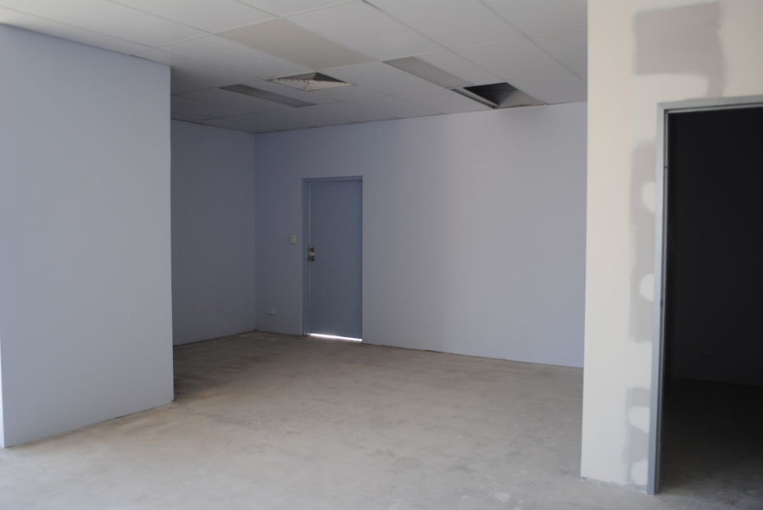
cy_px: 255
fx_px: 636
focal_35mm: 30
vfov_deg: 43.7
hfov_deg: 61.9
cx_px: 382
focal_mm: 20
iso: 200
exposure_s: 1/40
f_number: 3.8
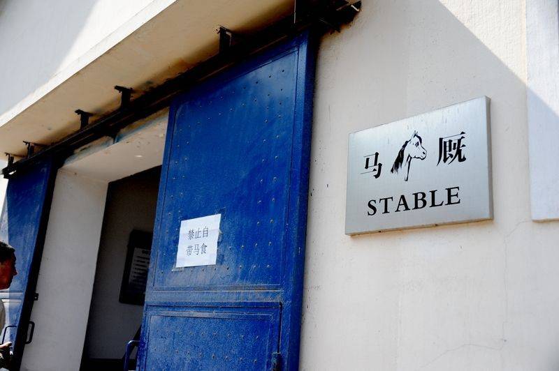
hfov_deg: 53.2
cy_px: 186
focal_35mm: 36
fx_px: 559
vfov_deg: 36.8
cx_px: 280
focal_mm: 36
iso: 1600
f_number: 4
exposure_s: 1/4000
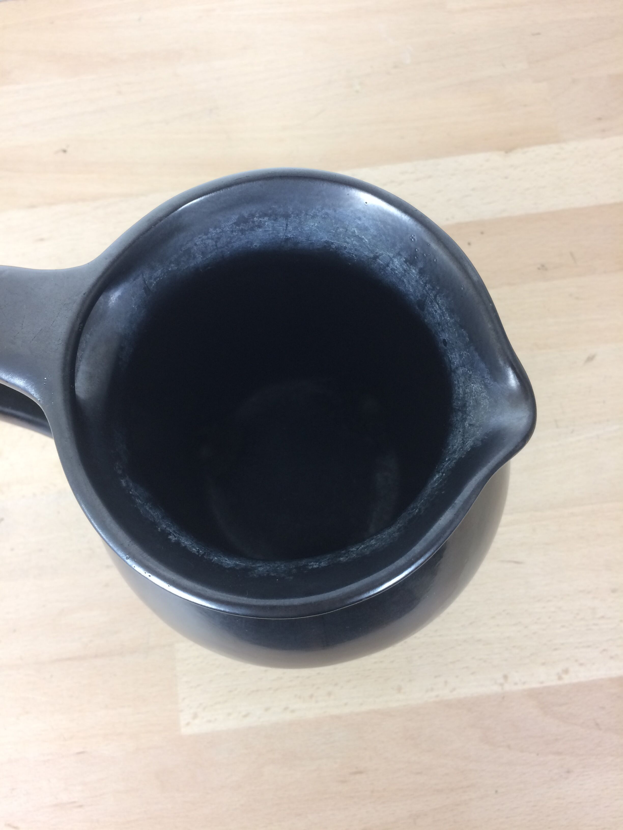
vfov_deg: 61.7
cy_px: 415
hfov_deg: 48.2
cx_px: 312
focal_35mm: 29
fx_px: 696
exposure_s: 1/33
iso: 100
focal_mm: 4.15
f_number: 2.2
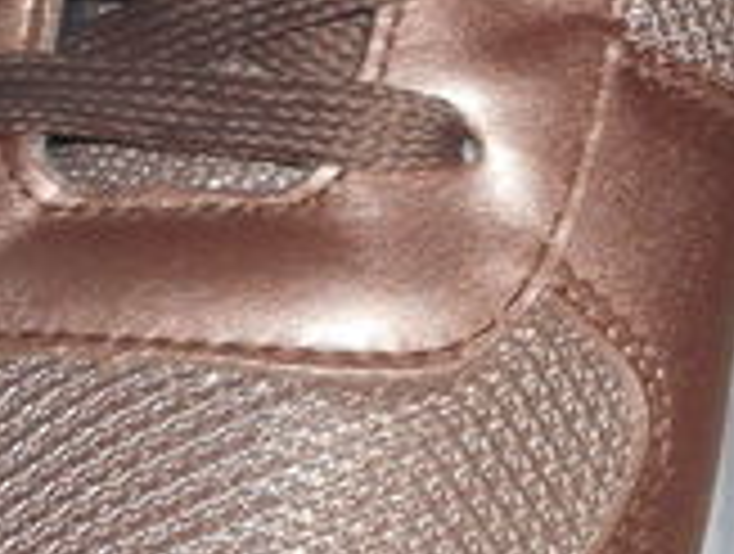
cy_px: -122
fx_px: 3251
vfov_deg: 9.6
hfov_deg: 12.1
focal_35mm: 153
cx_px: 1198
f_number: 3.7
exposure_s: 1/25
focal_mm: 4.5
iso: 80
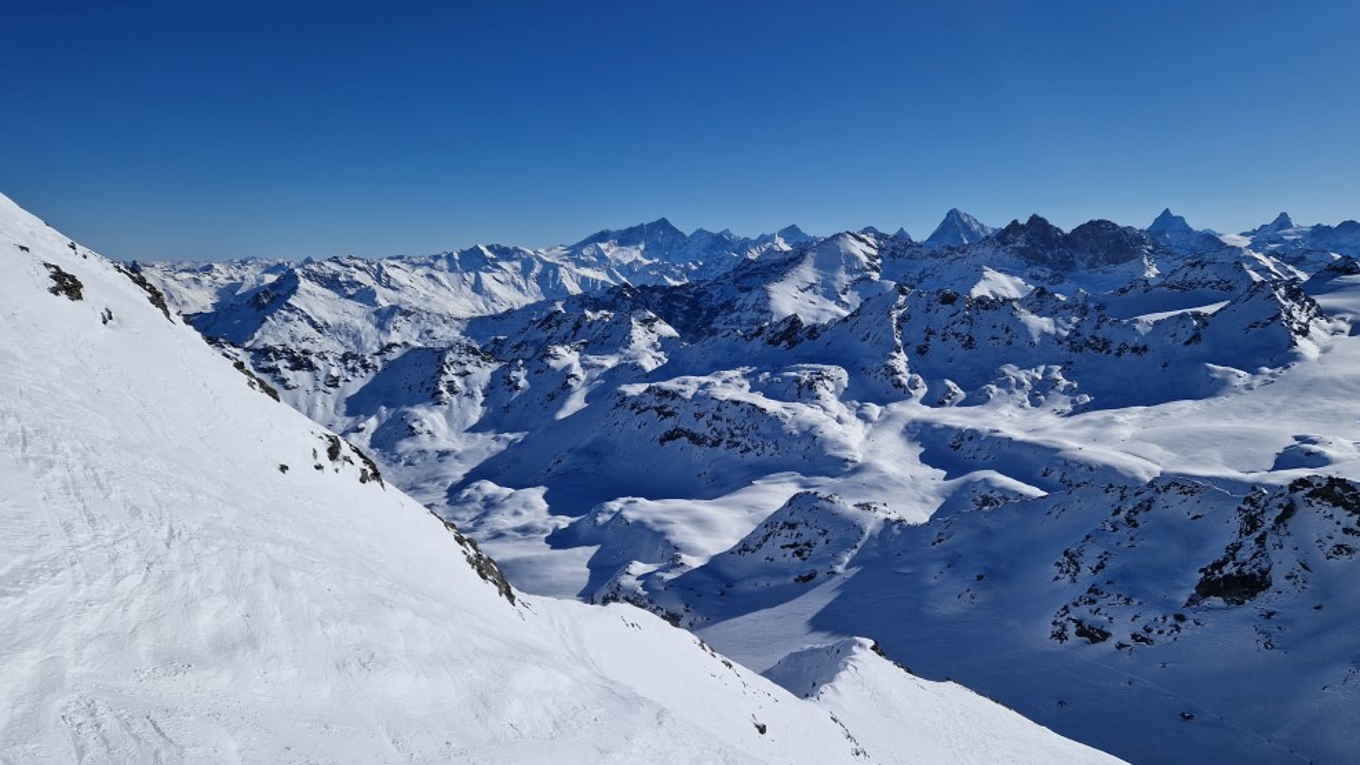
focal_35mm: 26
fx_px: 938
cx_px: 704
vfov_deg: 44.3
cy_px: 429
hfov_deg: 71.9
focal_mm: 5.4
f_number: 1.8
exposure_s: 1/6016
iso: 50
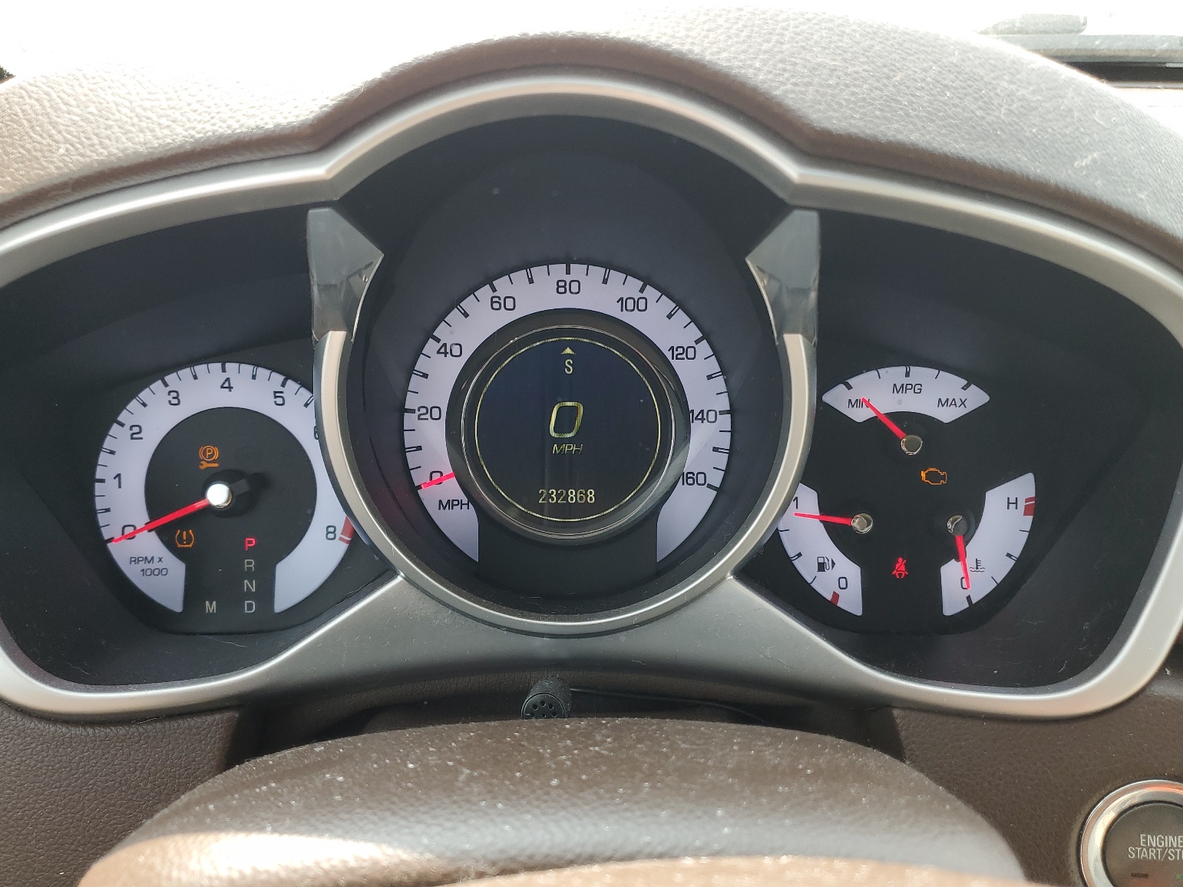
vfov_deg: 51.3
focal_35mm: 27
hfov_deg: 65.3
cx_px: 587
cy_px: 427
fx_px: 923
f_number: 1.5
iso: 50
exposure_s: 1/192
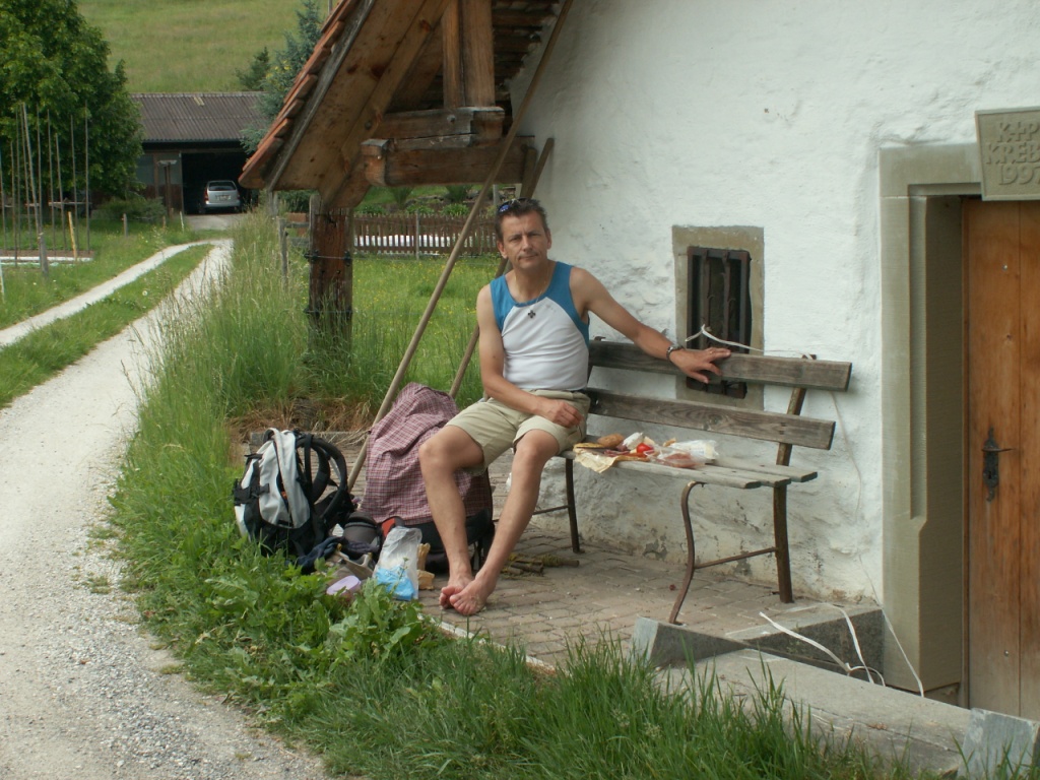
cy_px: 390
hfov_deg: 34.3
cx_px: 520
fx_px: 1682
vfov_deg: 26.1
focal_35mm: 56
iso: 50
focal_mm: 9.41
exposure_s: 1/125
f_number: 5.6
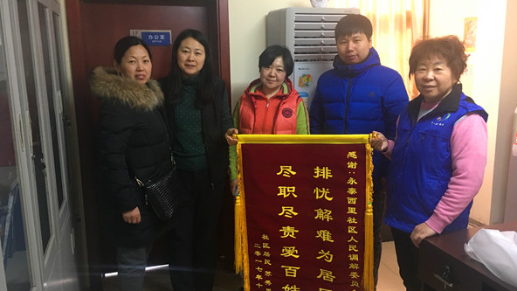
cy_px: 142
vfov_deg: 36.7
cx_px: 257
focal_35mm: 32
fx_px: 439
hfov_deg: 61.0
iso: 100
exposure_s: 1/17
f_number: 2.2
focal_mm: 4.15
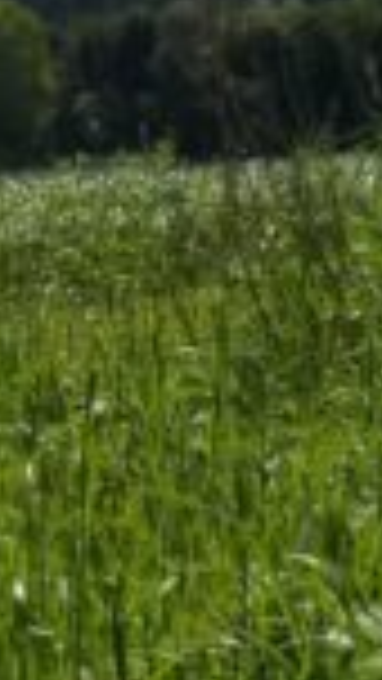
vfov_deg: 6.8
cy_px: 108
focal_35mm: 316
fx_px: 5687
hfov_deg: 3.8
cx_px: 211
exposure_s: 1/640
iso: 160
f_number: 5.6
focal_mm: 10.1
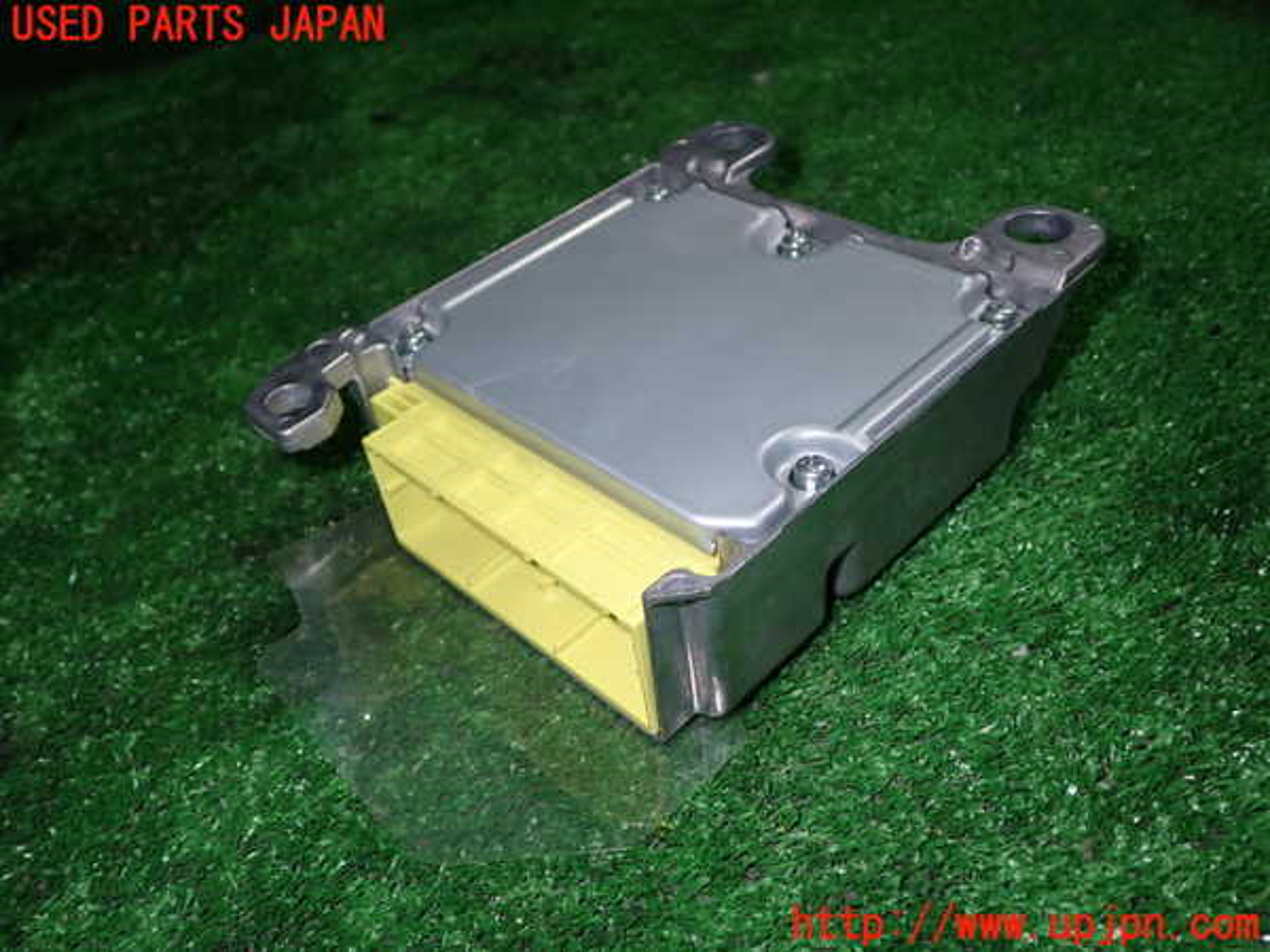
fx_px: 1101
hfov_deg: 60.0
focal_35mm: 30
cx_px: 635
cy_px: 476
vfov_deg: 46.8
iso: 200
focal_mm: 5.4
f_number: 6.3
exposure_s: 1/30
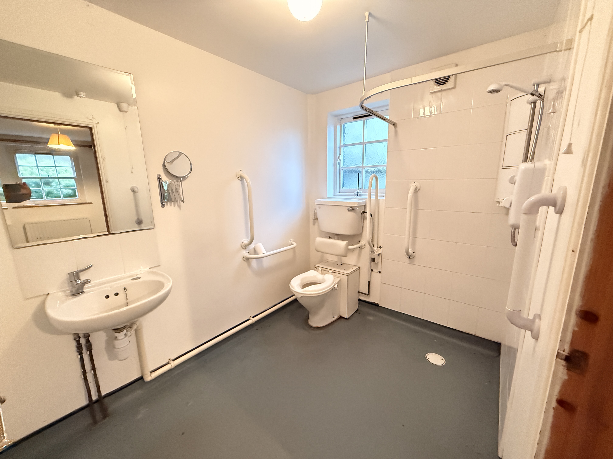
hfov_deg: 102.1
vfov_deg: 85.7
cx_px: 306
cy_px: 230
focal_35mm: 14
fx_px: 248
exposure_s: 1/50
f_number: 2.2
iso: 1000
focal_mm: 2.22
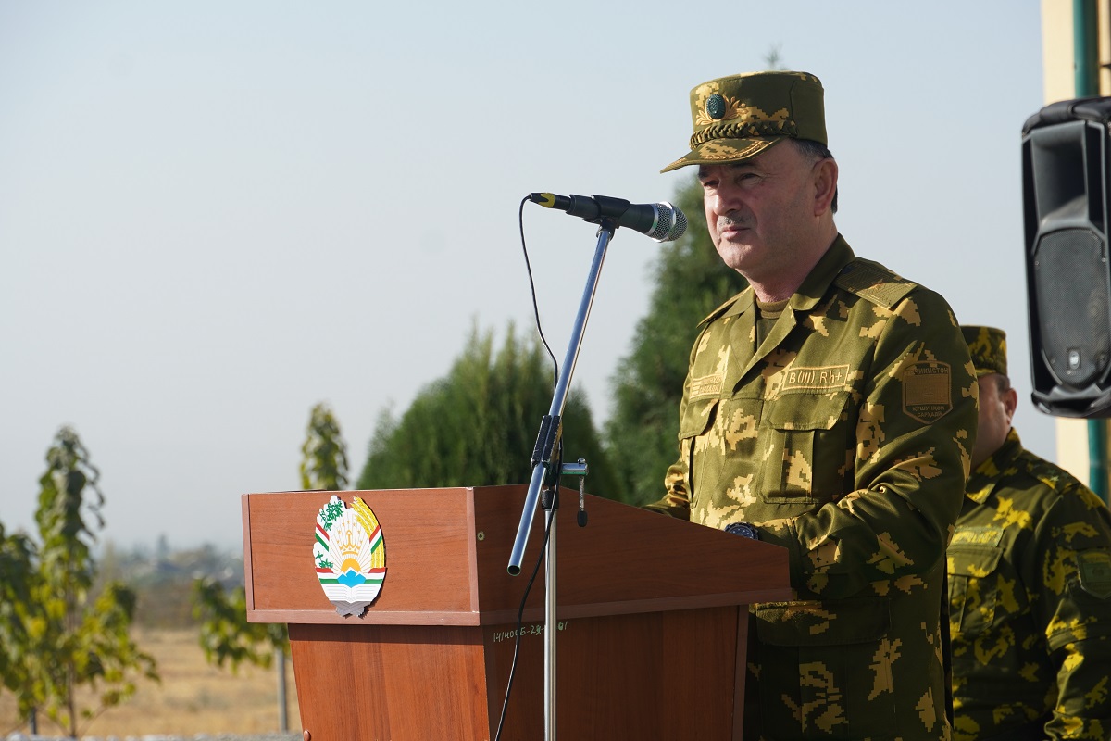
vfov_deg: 10.6
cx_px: 556
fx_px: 3981
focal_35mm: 129
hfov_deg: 15.9
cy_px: 370
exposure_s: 1/250
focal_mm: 86
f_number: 7.1
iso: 100
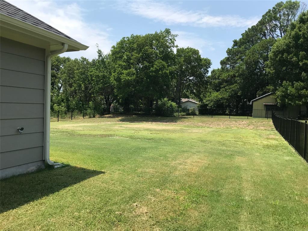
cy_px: 116
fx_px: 249
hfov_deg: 63.4
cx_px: 154
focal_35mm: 28
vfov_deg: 49.7
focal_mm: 3.99
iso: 20
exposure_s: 1/2227
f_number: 1.8
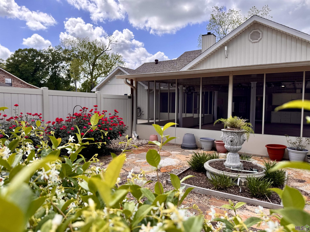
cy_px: 116
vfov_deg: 56.8
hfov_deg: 71.6
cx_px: 155
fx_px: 215
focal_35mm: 24
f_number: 1.78
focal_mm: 6.76
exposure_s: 1/1923
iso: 80
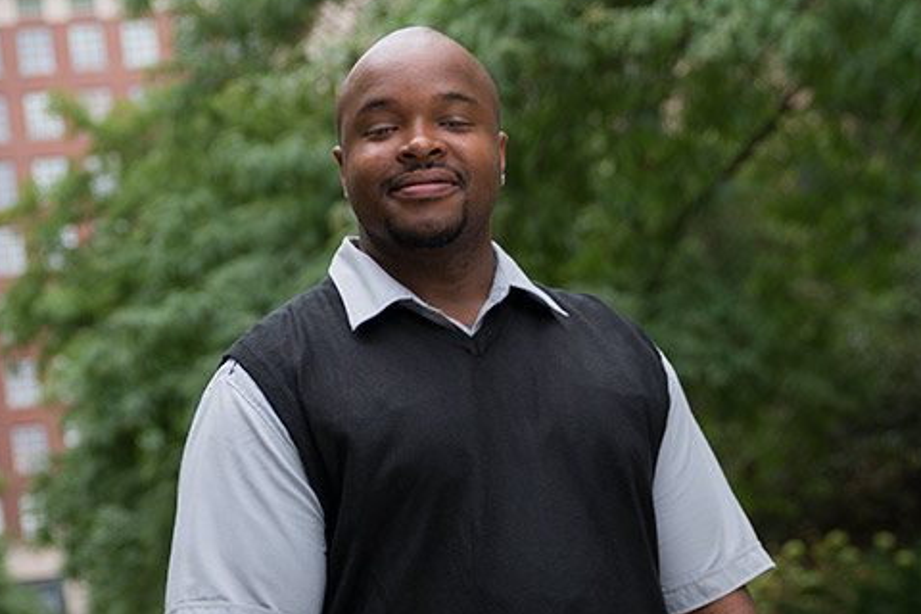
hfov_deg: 34.5
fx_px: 1484
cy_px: 327
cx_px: 420
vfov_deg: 23.4
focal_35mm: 58
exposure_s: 1/250
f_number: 2.8
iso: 200
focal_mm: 48
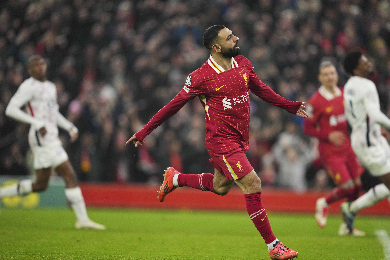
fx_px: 4333
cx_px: 195
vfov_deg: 3.4
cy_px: 130
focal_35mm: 400
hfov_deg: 5.2
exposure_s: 1/2000
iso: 2500
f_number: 2.8
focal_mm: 400
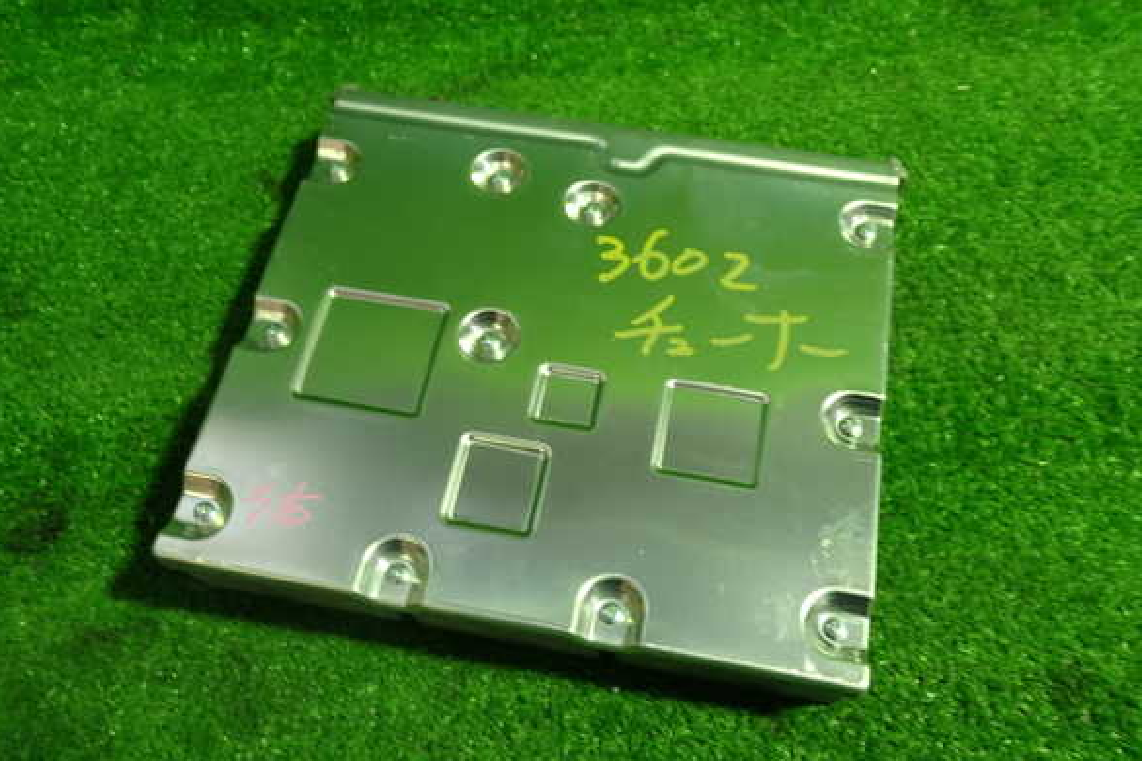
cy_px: 390
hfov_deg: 58.7
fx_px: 1015
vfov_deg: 41.1
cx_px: 576
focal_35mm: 32
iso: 200
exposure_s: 1/30
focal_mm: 5.4
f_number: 2.3
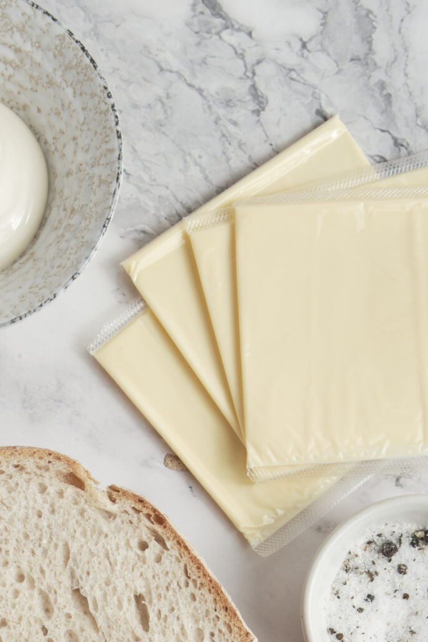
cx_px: 47
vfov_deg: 20.3
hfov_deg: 14.3
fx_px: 1693
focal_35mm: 95
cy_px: 737
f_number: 9
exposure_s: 1/250
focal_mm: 25.1
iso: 160
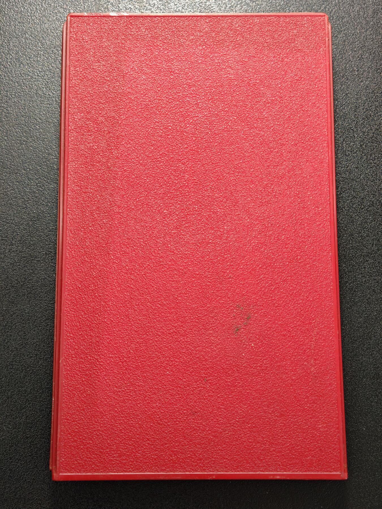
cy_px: 254
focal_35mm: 60
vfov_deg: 32.2
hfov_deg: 24.4
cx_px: 191
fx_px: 883
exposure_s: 1/83.8
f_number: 2
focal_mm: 9
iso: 1250
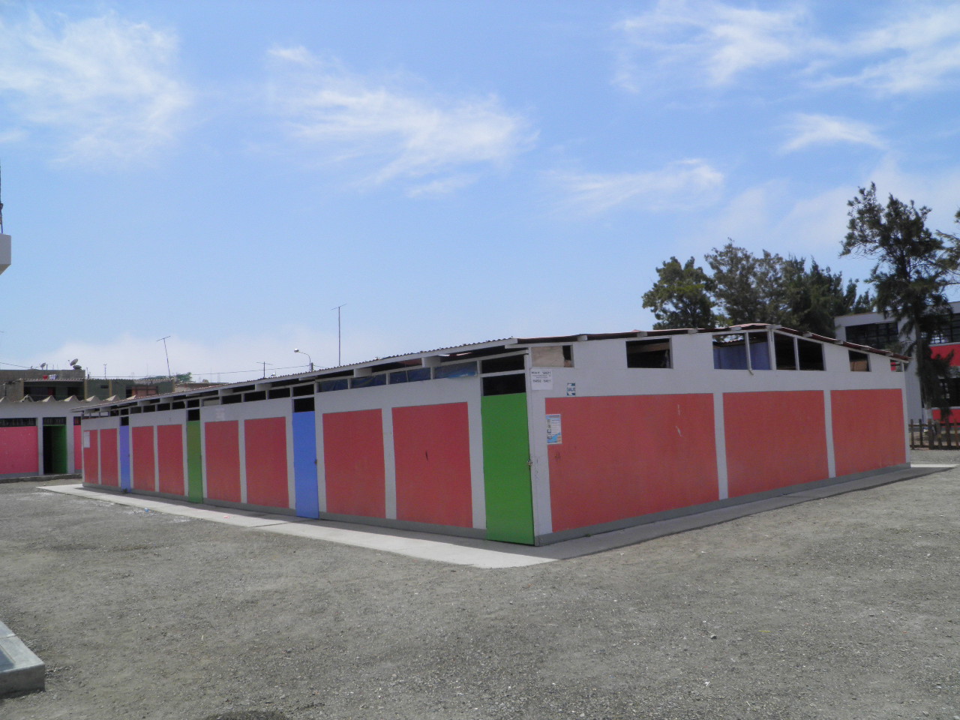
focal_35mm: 28
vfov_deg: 49.7
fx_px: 777
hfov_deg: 63.4
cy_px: 360
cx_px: 480
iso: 100
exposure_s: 1/800
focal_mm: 4.9
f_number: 5.7
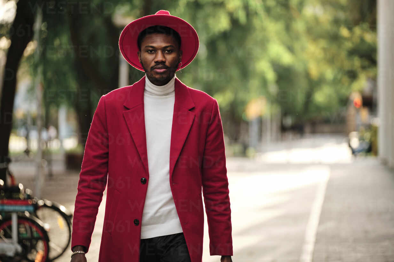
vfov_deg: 7.4
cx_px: 197
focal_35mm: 186
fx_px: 2035
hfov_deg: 11.1
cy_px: 131
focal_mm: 124.3
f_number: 2.8
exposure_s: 1/500
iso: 500
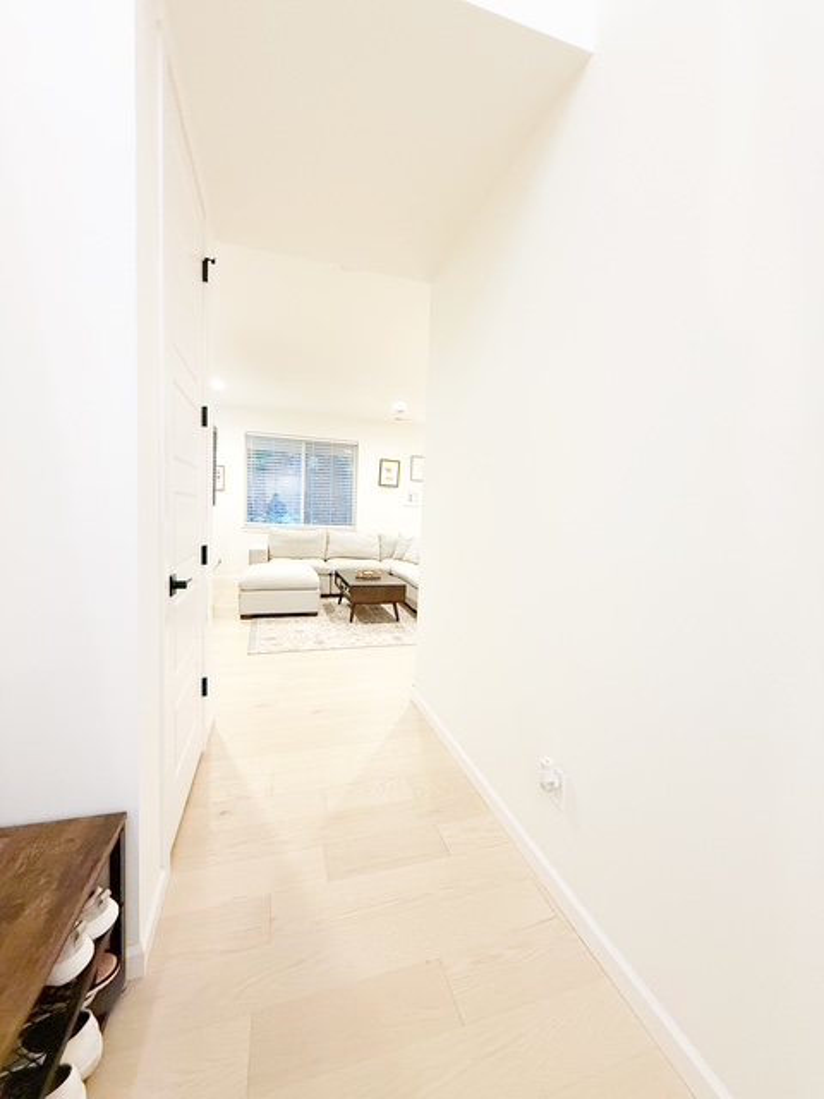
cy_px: 550
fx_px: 444
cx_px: 412
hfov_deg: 85.7
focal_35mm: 14
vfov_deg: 102.1
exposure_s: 1/60
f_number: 2.2
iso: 400
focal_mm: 2.22
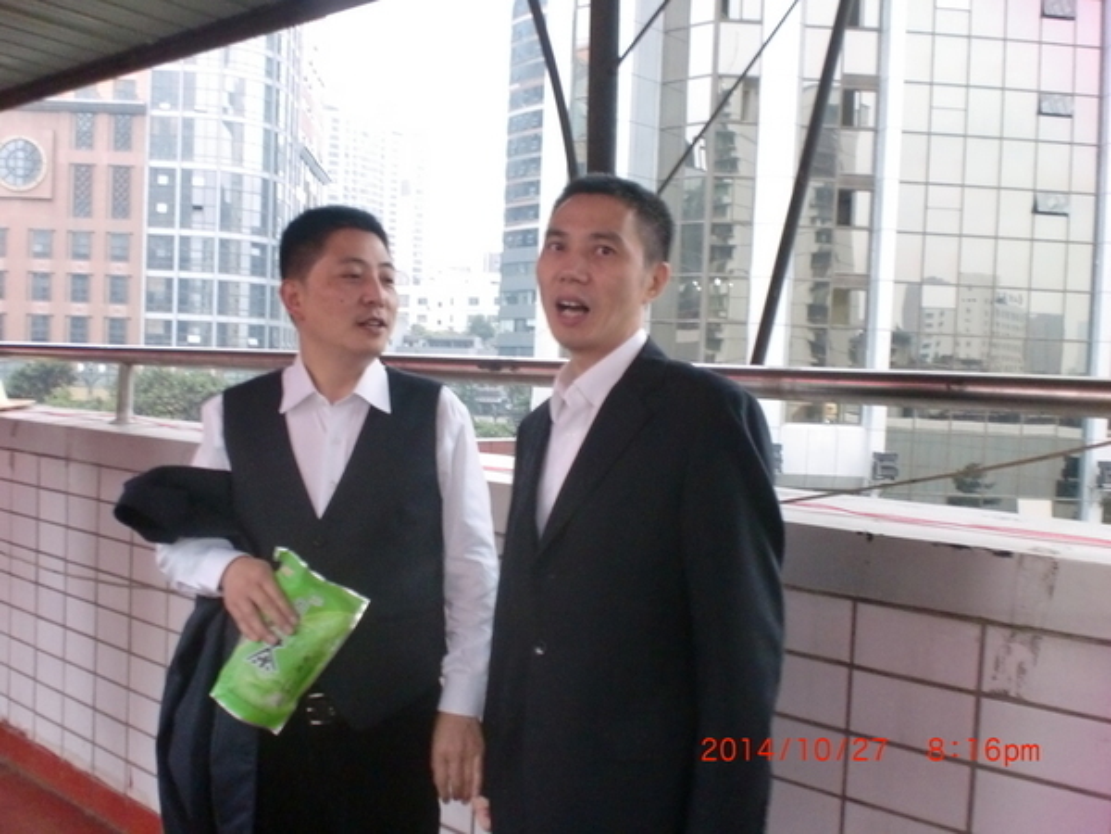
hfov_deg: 52.6
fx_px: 1123
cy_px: 417
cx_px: 556
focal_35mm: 35
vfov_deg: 40.7
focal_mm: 6.3
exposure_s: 1/15
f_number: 3.1
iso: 400
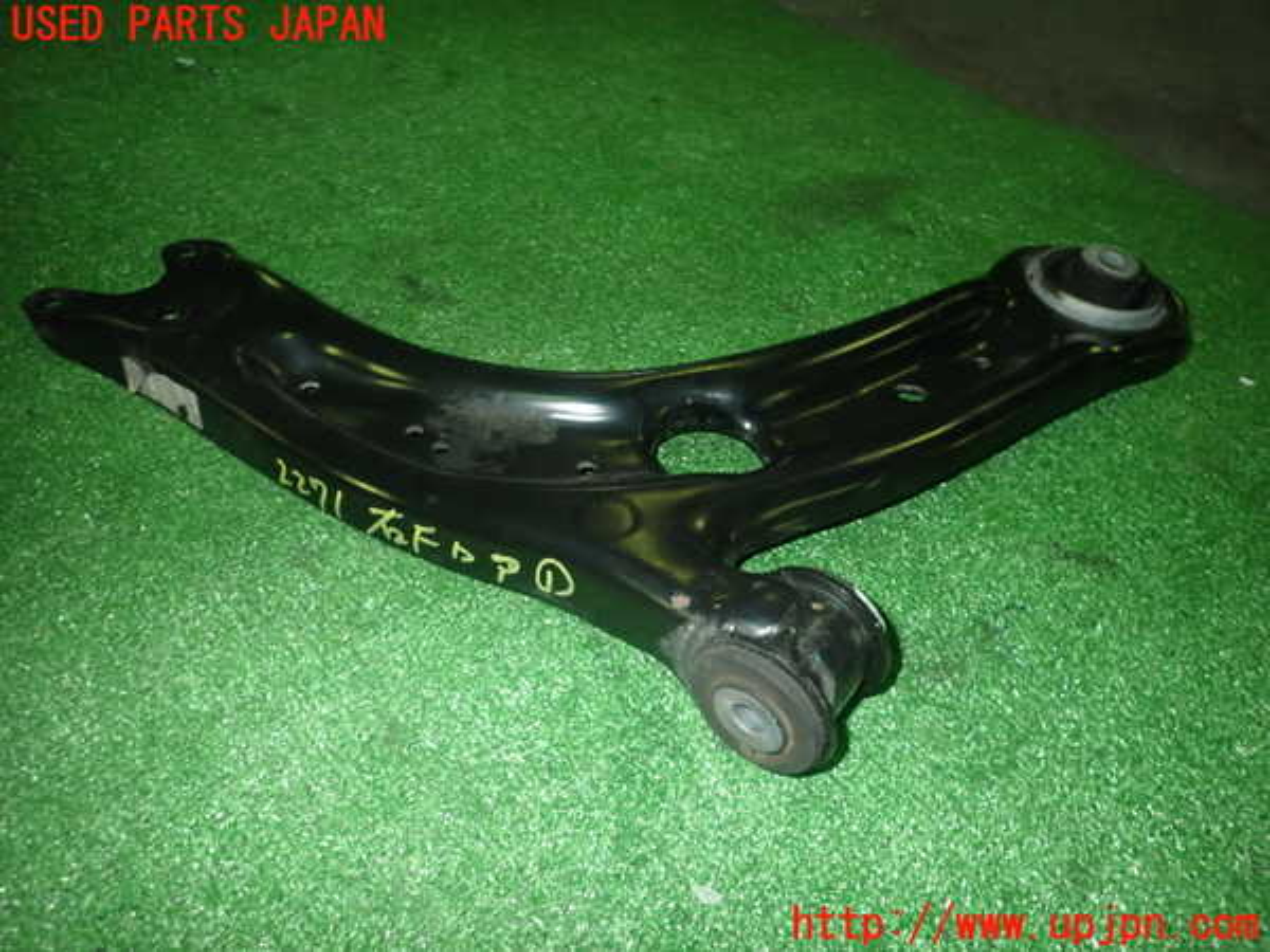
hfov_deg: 69.4
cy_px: 476
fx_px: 917
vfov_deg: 54.9
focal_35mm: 25
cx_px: 635
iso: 800
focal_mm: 4.5
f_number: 5.6
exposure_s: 1/30
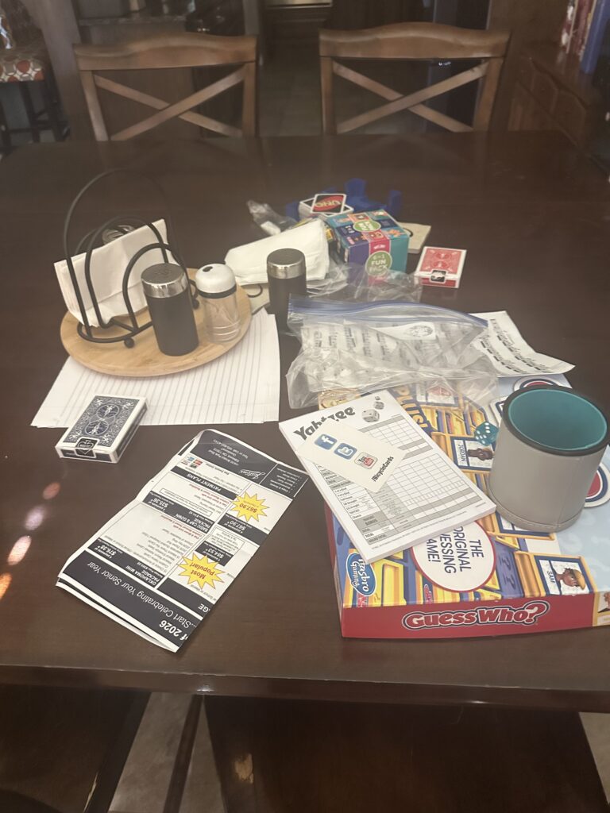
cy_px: 406
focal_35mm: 24
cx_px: 305
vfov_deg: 71.6
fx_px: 564
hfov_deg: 56.8
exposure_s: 1/58
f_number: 1.78
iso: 1000
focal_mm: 6.86
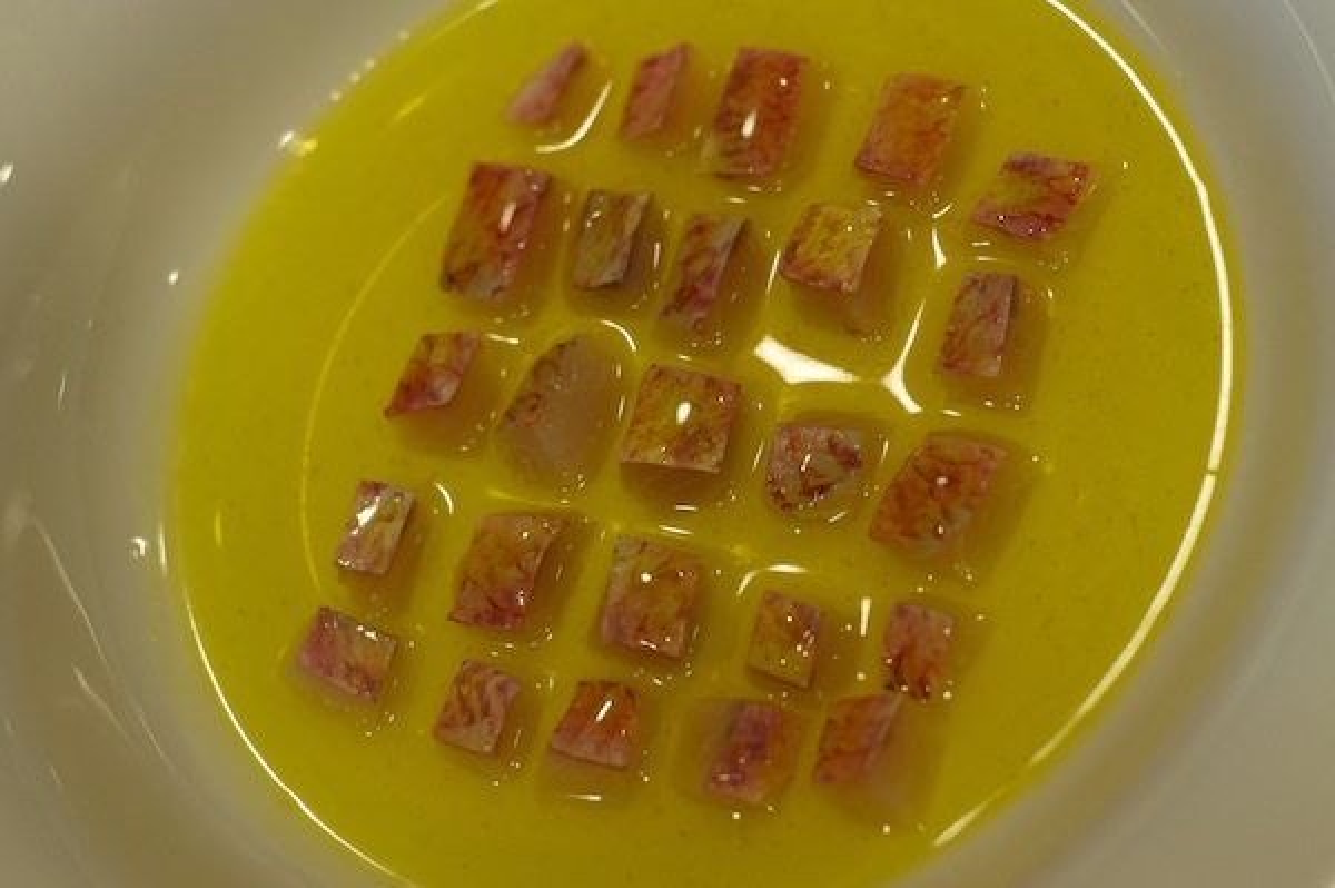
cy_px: 444
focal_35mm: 75
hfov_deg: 27.0
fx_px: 2779
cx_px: 668
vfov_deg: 18.2
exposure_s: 1/80
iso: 500
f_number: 3.2
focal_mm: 50
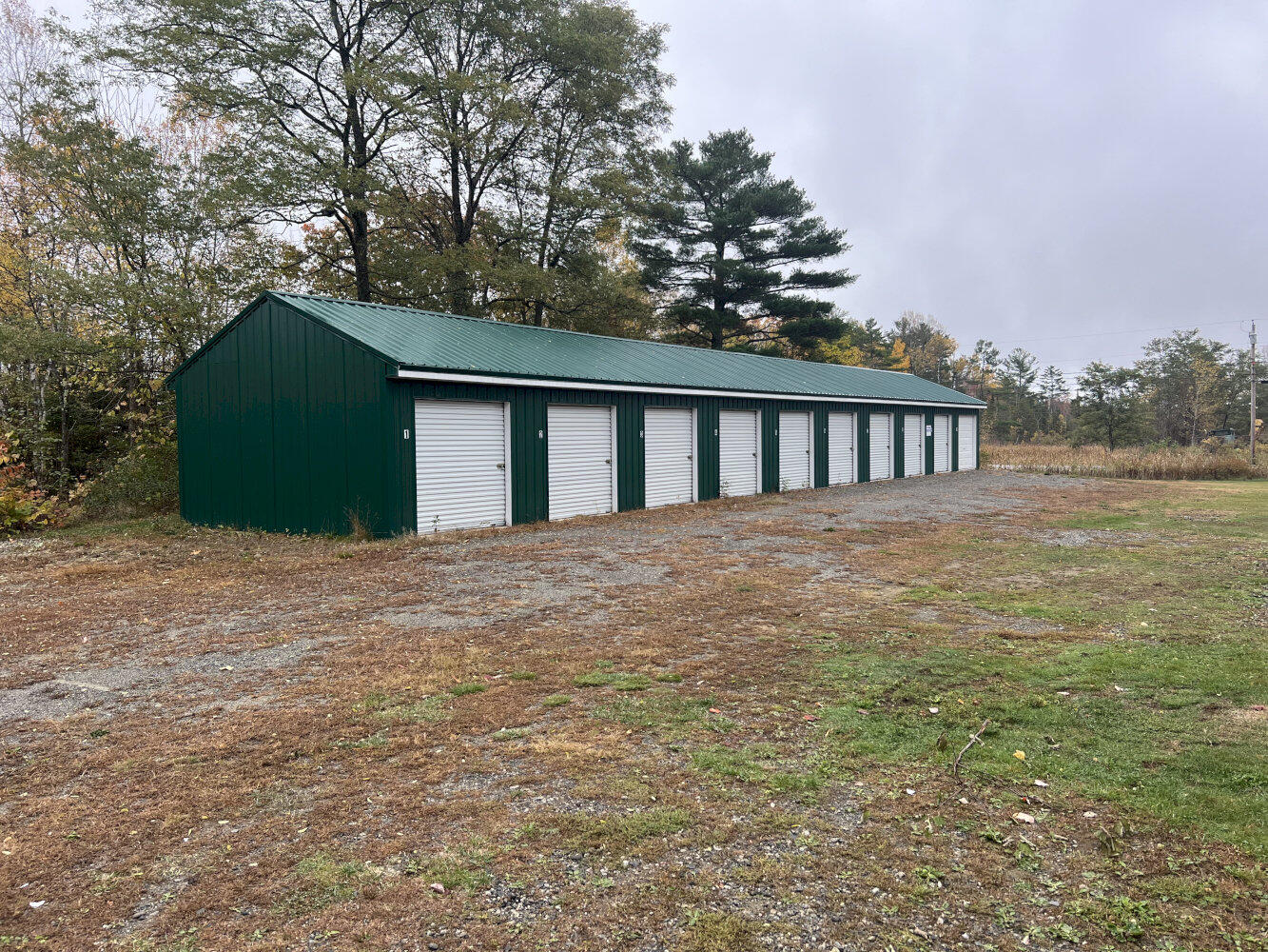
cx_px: 634
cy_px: 476
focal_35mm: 26
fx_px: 952
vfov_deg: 53.1
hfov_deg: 67.3
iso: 40
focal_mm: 5.7
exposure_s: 1/293
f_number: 1.5
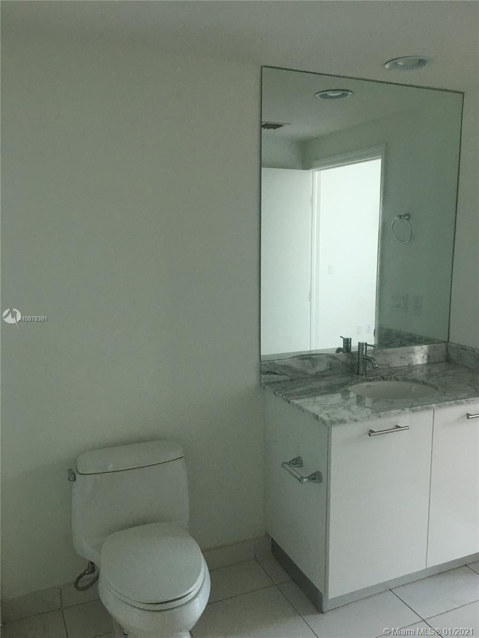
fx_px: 535
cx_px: 240
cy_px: 319
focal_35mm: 29
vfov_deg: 61.7
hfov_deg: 48.2
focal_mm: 4.15
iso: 80
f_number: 2.2
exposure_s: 1/30
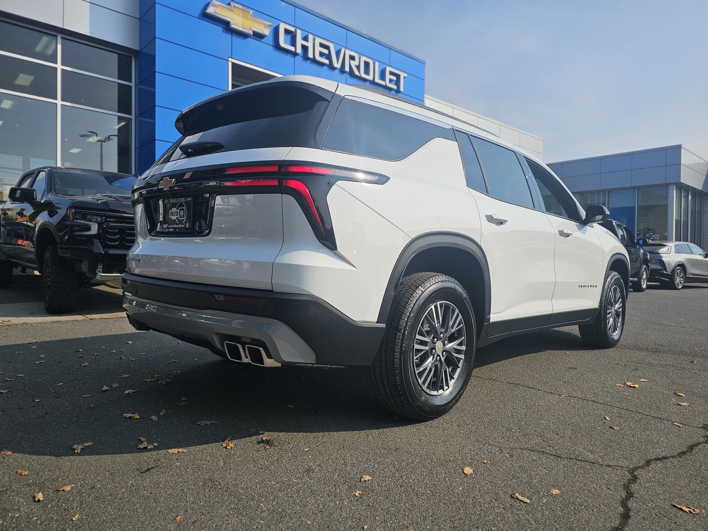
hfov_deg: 73.9
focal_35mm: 23
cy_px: 266
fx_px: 470
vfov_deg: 58.9
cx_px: 354
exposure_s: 1/1332
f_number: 1.7
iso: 10
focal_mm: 6.3
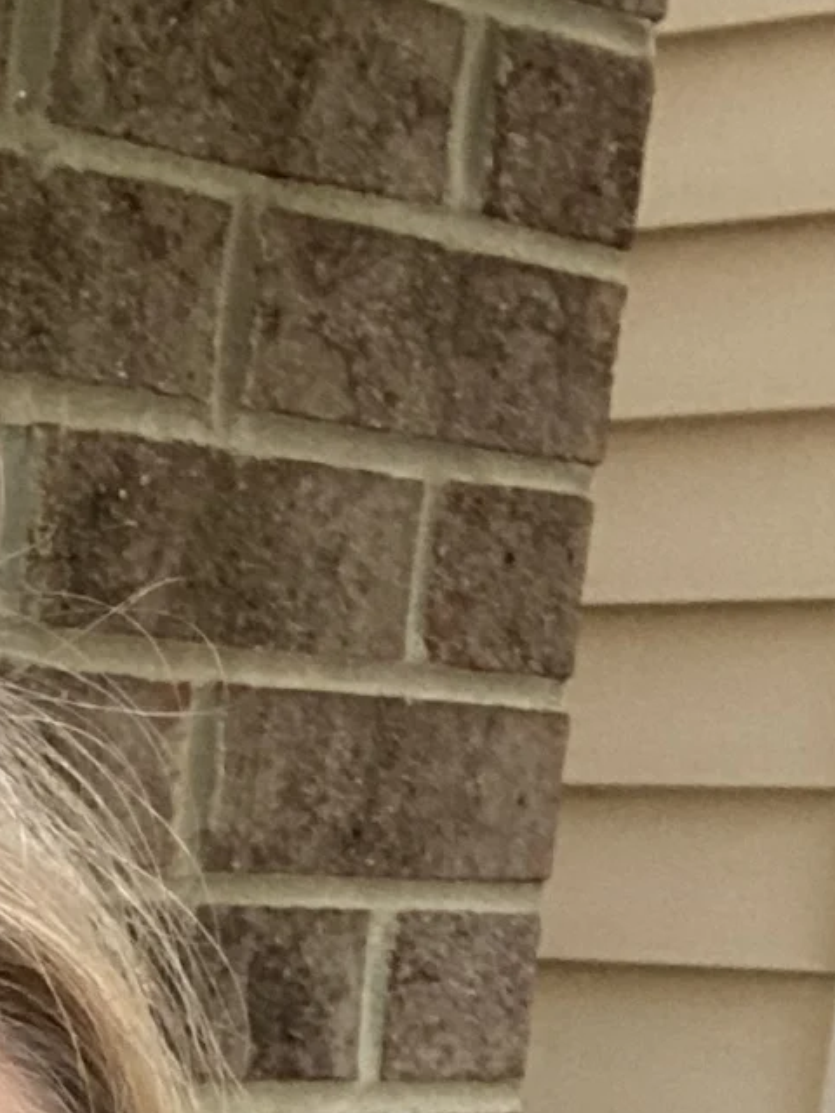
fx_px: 3859
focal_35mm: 120
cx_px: -426
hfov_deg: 11.8
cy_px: 2097
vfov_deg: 14.2
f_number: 2.2
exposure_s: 1/60
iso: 160
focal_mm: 2.71
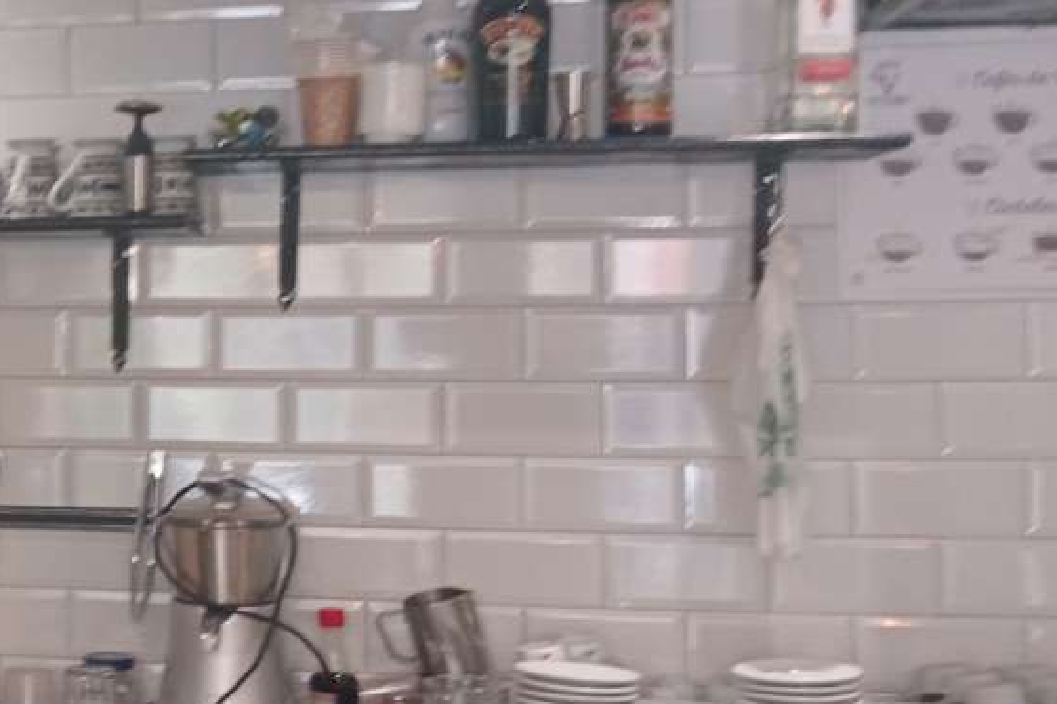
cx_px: -315
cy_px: 342
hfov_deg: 22.9
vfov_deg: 17.3
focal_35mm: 79
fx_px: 2319
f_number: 1.8
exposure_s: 1/33.3
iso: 333
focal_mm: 3.98
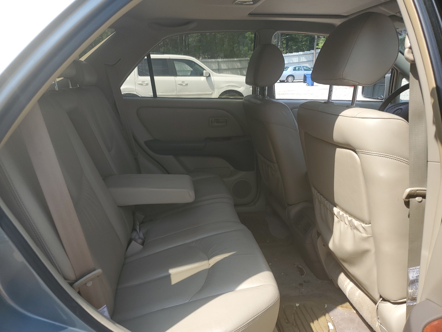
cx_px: 221
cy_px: 166
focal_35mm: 26
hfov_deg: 67.3
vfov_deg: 53.1
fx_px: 332
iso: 50
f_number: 1.5
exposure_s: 1/1429
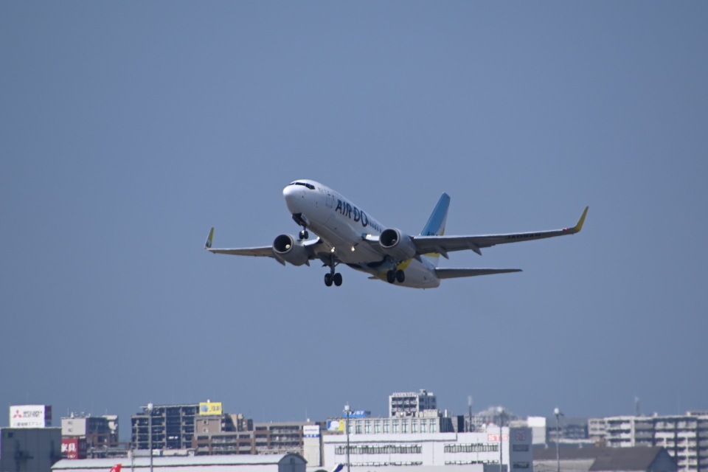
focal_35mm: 450
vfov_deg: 3.1
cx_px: 354
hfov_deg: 4.6
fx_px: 8849
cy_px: 236
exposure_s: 1/1250
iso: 200
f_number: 7.1
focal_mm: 300
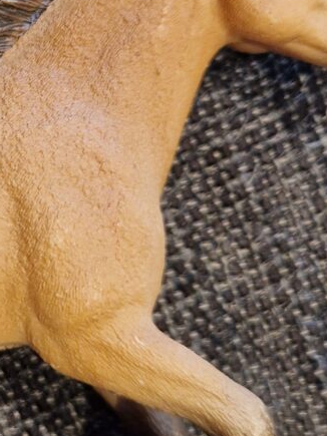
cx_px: -88
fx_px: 933
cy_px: 141
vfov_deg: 26.2
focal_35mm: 74
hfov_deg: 18.6
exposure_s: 1/100
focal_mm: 5.4
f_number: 1.8
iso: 640
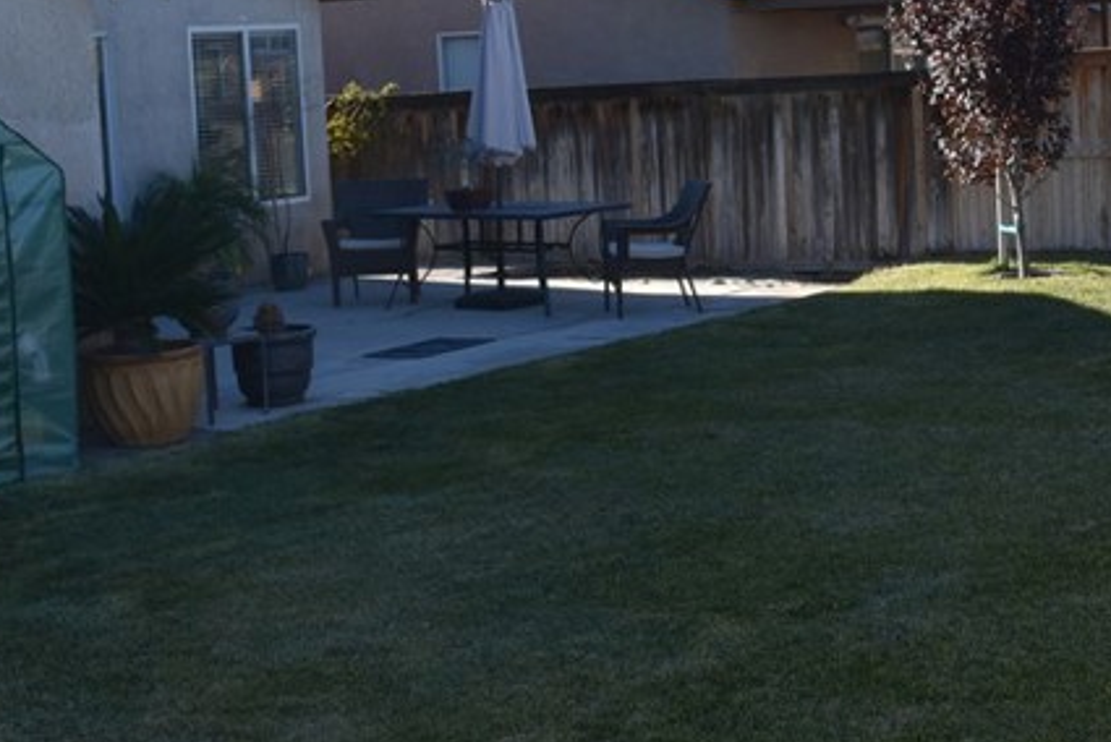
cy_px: 195
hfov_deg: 29.4
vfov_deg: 20.8
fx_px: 2007
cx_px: 1048
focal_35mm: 65
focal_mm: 18
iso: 200
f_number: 8
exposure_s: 1/250
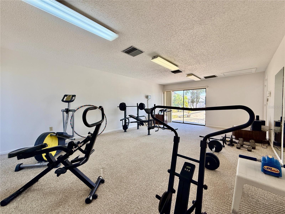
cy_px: 107
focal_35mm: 14
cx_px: 142
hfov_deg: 102.1
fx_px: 115
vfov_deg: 85.7
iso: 80
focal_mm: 2.22
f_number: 2.2
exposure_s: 1/120
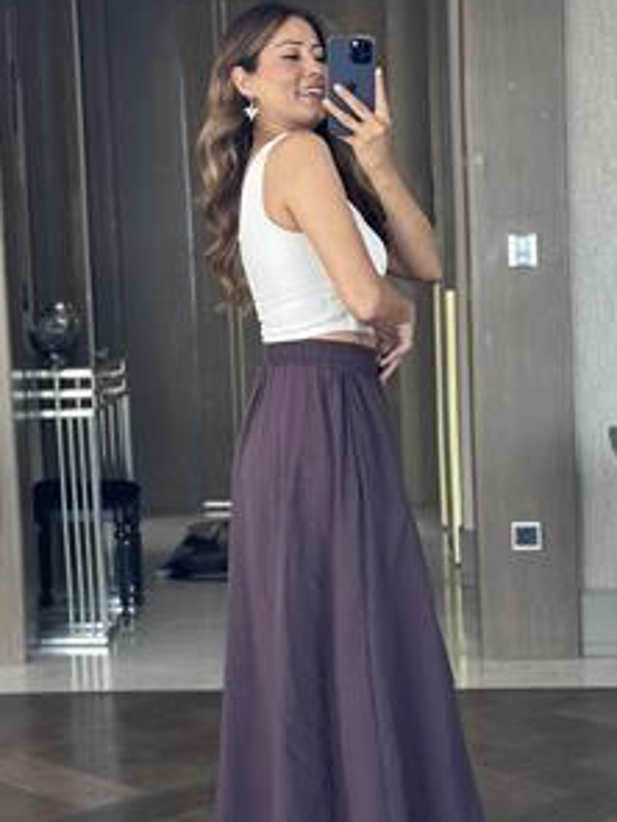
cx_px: 303
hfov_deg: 18.0
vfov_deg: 23.8
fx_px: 1949
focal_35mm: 82
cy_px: 447
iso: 125
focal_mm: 6.86
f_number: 1.78
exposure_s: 1/79
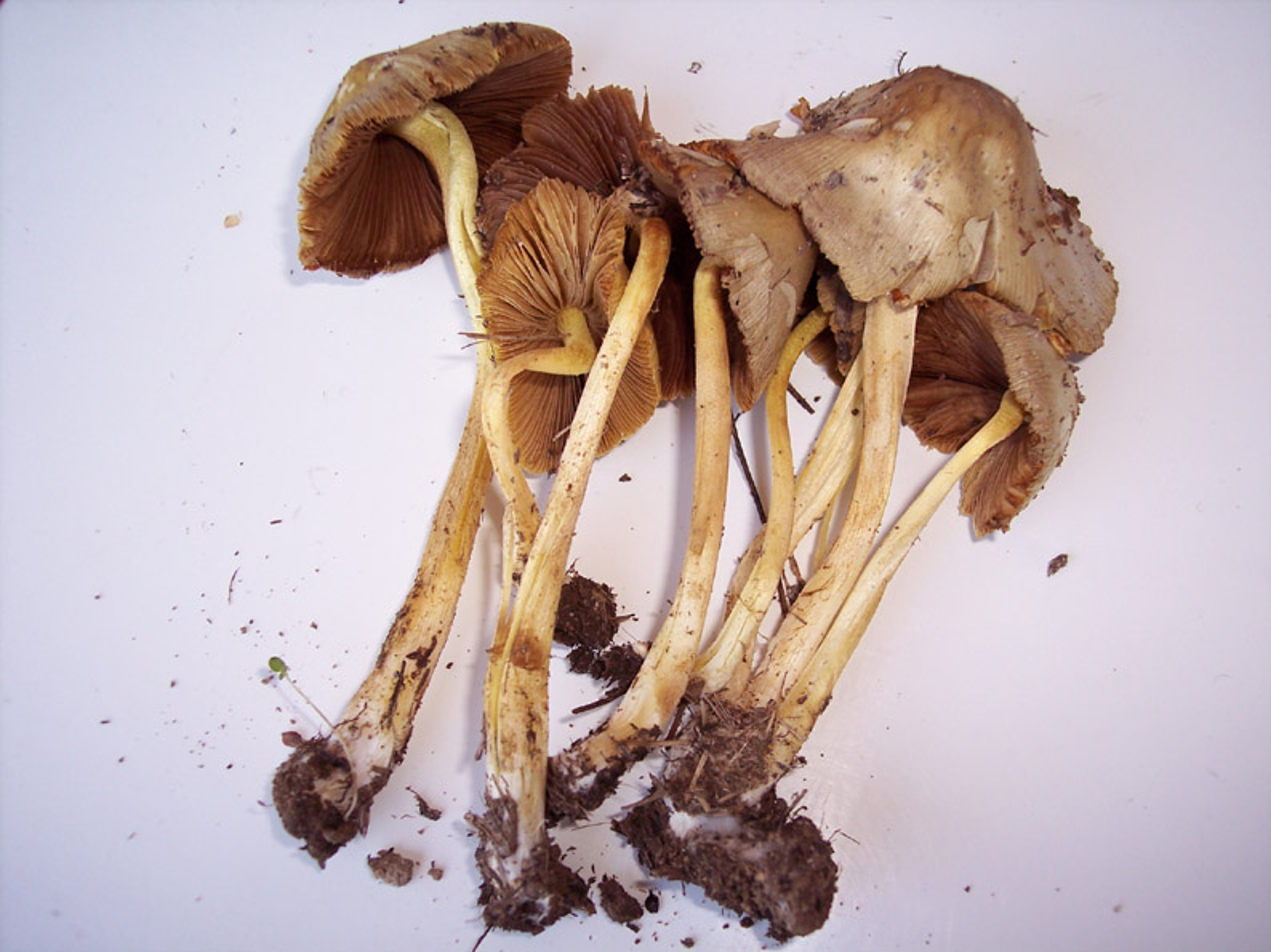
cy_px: 476
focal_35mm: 39
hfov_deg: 47.9
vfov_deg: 36.8
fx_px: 1432
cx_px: 636
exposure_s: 1/90
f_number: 3.4
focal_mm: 8
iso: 100
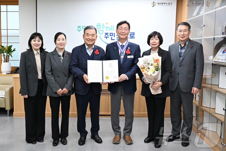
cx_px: 113
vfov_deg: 42.3
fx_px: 195
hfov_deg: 60.3
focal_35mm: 31
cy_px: 76
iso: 2500
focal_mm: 31
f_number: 5.6
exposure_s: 1/125
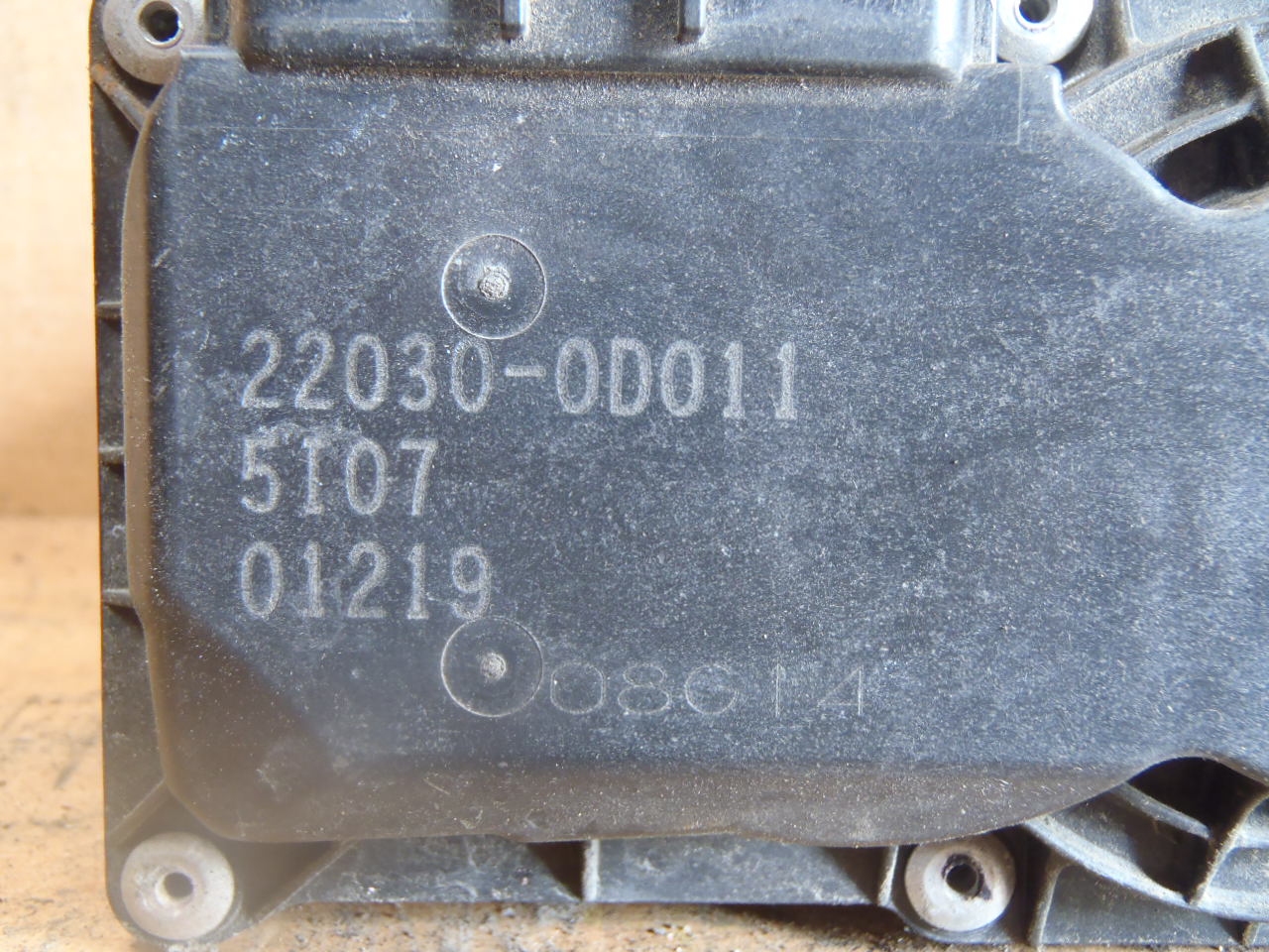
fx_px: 1356
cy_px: 476
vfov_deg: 38.7
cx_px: 634
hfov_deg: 50.1
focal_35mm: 37
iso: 200
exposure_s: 1/4
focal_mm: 6.64
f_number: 4.7
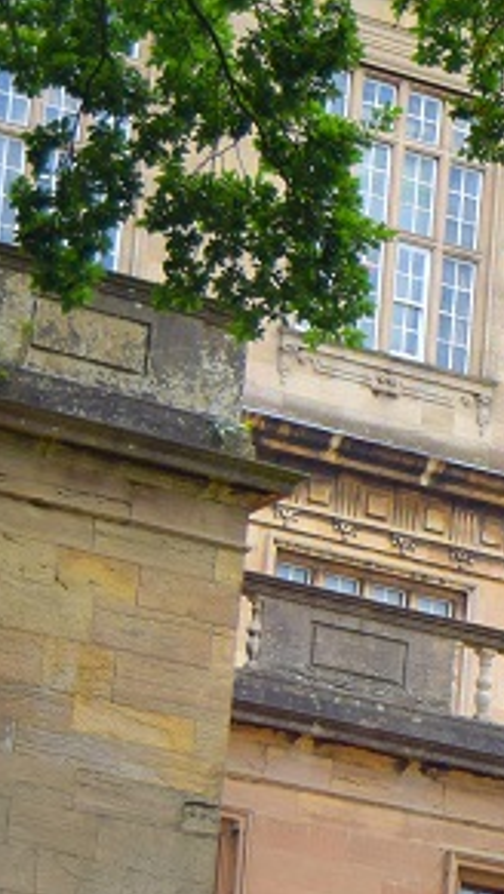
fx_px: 4863
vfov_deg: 10.5
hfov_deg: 5.8
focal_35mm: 205
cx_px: 959
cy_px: 578
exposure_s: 1/800
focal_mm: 38
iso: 200
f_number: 4.8
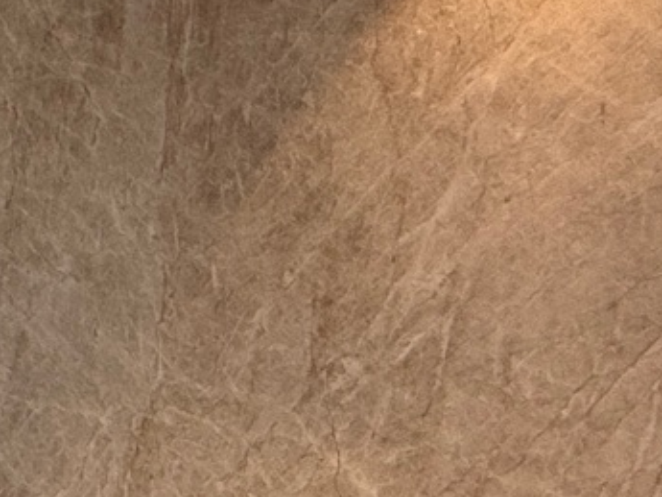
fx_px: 1588
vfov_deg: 16.6
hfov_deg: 17.8
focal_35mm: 83
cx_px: -603
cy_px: 689
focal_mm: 2.22
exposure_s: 1/120
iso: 100
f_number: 2.2
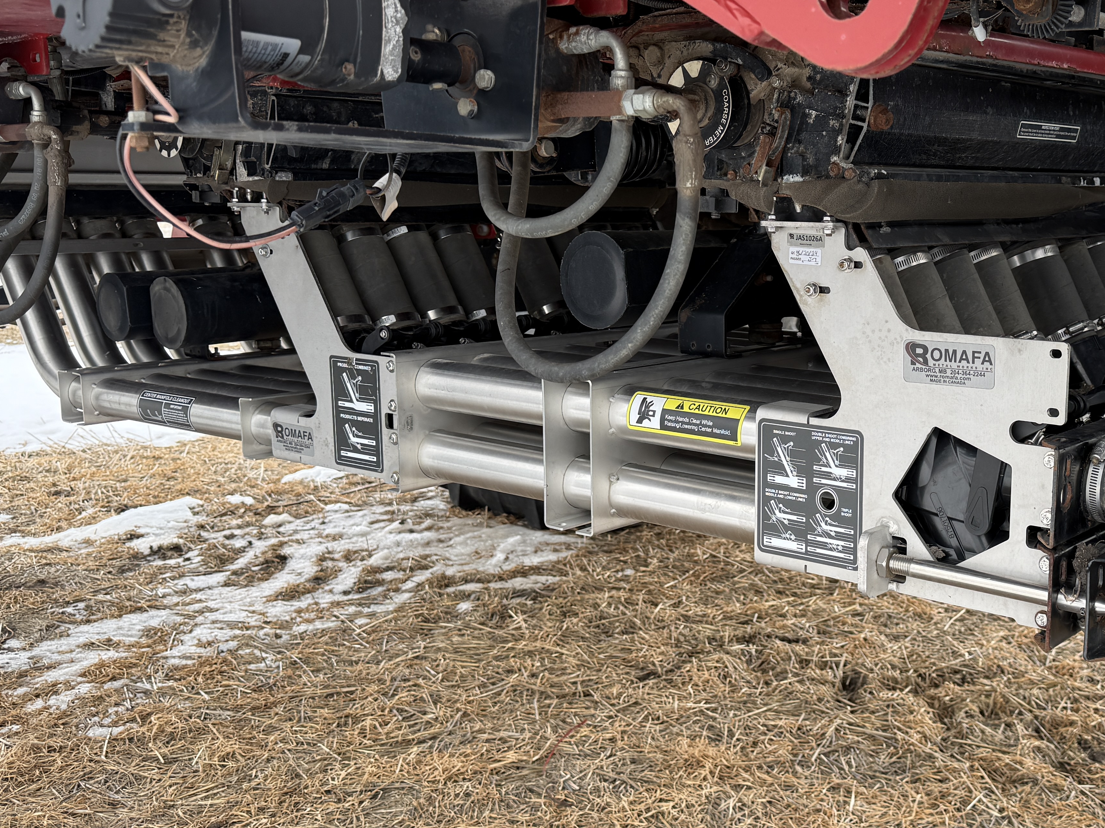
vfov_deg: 36.0
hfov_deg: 45.5
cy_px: 409
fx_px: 1277
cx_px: 801
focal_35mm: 40
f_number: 1.78
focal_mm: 6.76
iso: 80
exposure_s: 1/326
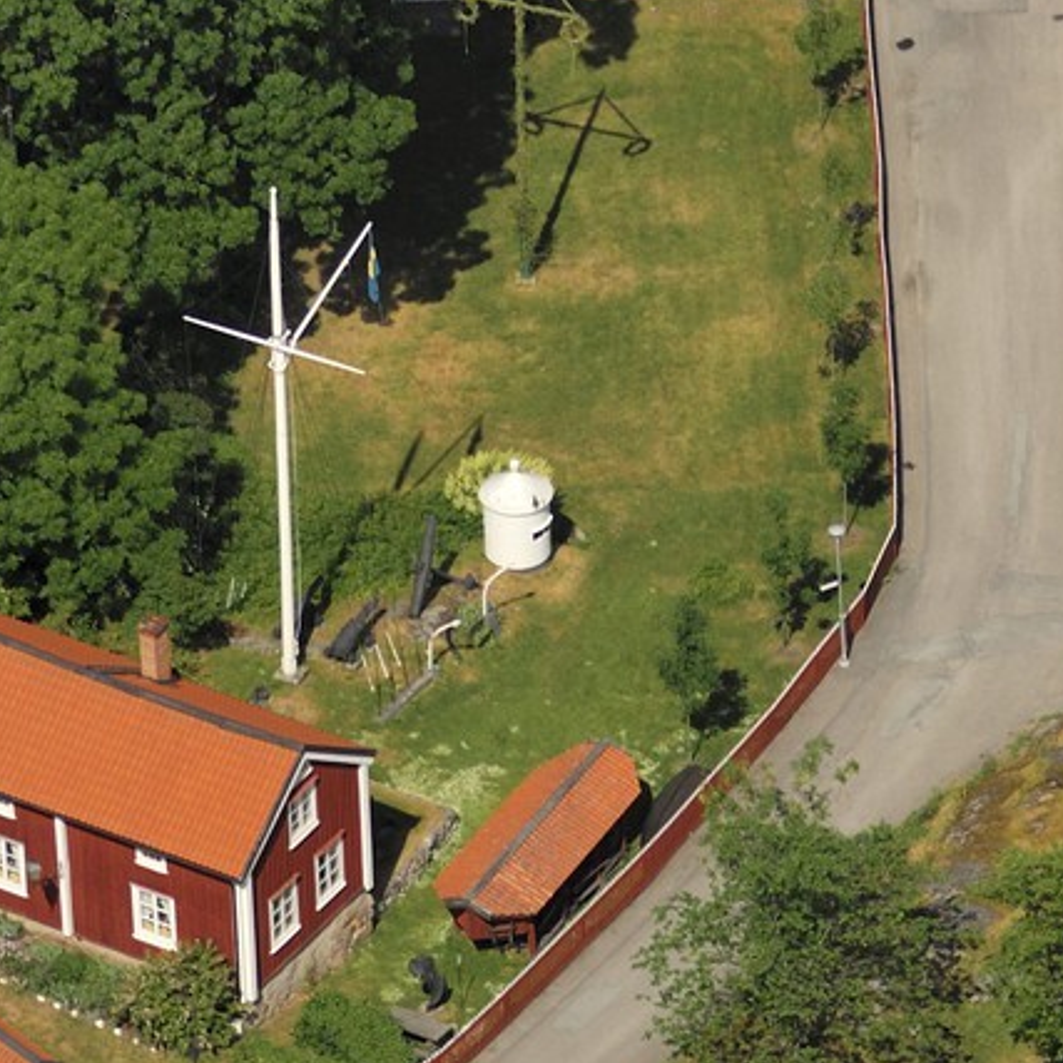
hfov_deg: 3.5
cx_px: 548
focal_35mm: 501
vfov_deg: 3.5
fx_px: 17392
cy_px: 1964
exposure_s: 1/3200
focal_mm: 105
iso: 100
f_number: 2.8
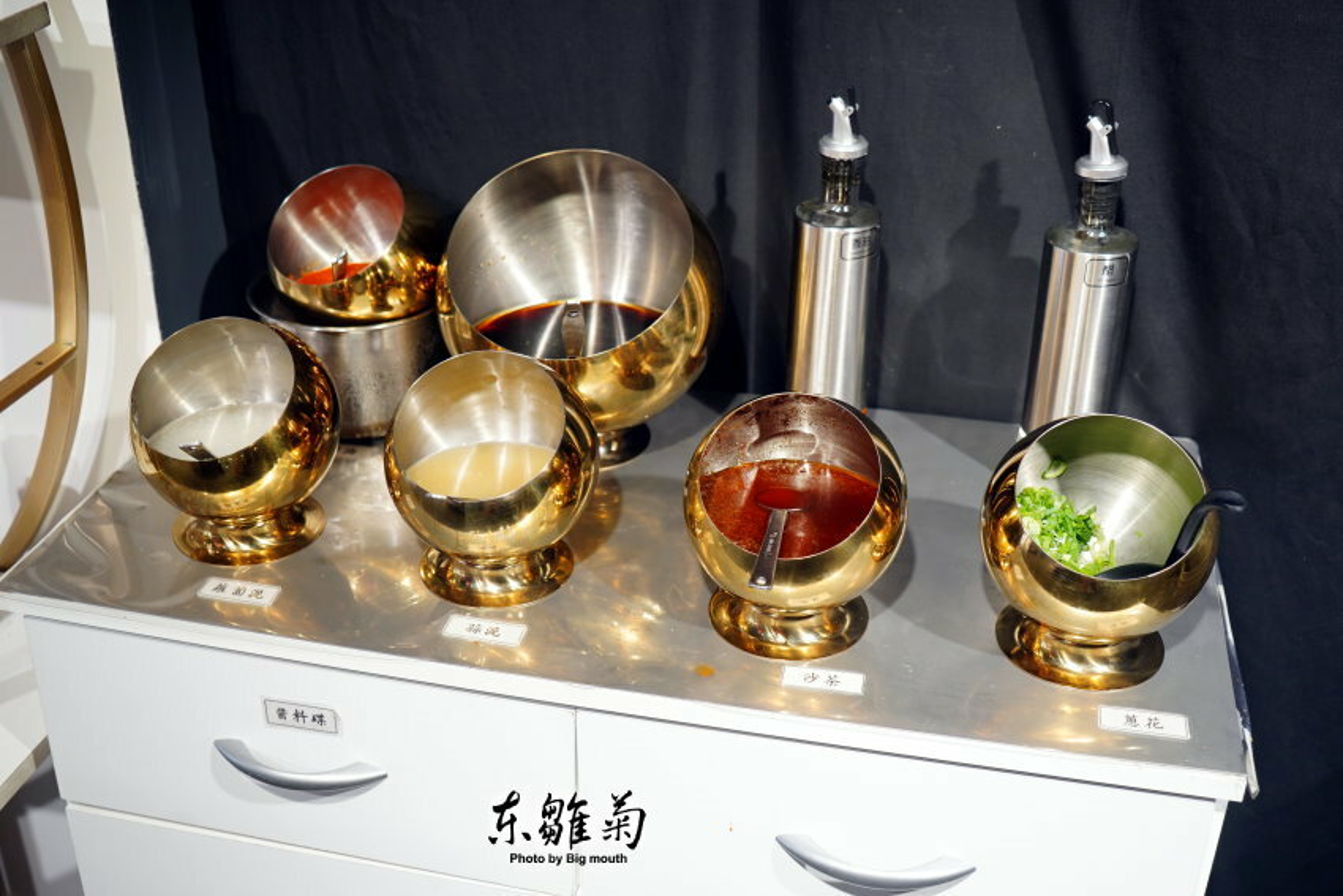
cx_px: 672
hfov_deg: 49.5
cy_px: 448
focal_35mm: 39
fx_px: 1455
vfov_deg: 34.2
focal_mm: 39
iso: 320
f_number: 4
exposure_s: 1/40
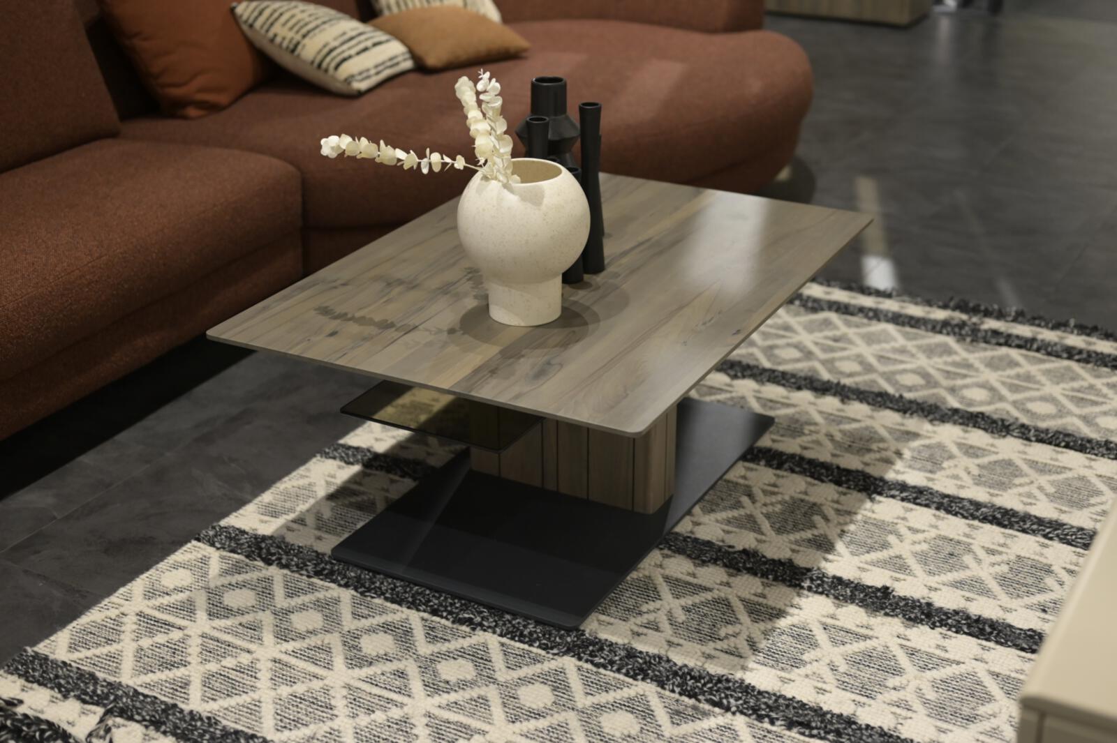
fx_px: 1551
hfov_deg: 39.6
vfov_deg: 27.0
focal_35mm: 50
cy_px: 372
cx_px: 558
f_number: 2.5
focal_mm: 50
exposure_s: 1/125
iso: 1800
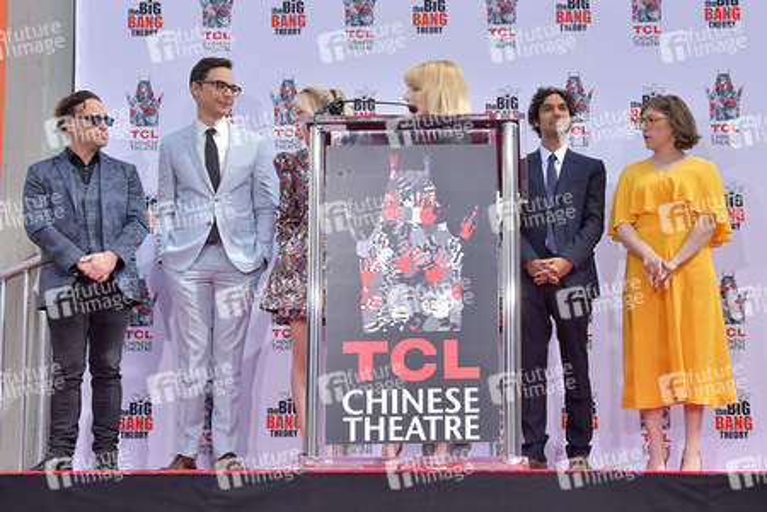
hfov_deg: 41.1
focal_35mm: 48
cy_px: 256
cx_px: 384
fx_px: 1023
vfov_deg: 28.1
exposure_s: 1/250
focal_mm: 48
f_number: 4.2
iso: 125
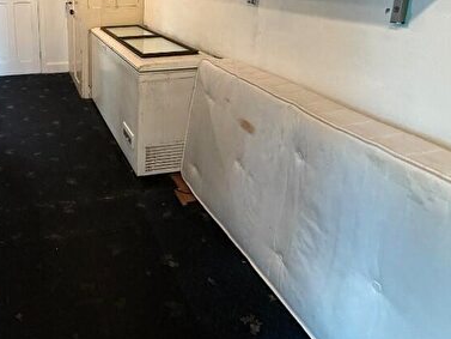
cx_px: 75
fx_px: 339
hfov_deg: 60.5
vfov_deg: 48.5
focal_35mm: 26
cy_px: 45
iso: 400
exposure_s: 1/50
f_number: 2.2
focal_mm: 2.22
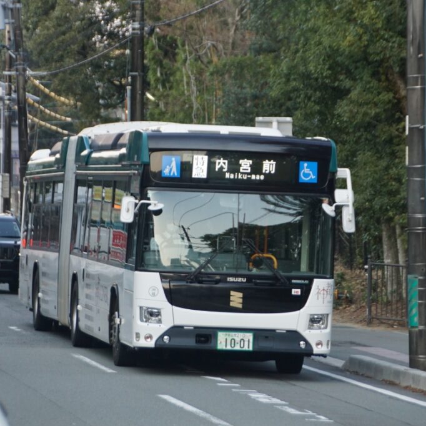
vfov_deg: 6.8
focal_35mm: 259
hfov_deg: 6.8
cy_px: 213
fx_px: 3601
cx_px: 200
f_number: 5.6
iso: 800
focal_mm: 135
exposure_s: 1/250
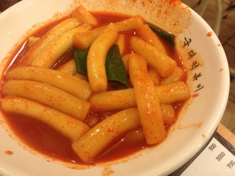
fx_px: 238
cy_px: 88
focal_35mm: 35
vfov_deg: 40.7
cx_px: 118
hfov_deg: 52.6
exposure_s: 1/20
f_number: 2.4
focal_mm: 4.28
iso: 250
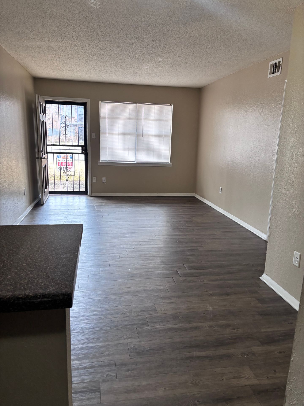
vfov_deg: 67.3
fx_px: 304
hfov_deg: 53.1
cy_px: 203
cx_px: 152
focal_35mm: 26
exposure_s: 1/60
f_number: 1.6
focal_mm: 5.96
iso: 125
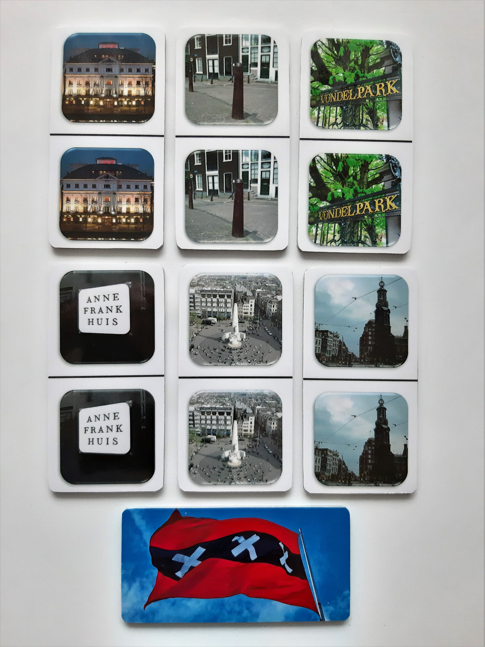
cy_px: 324
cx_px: 242
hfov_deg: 51.4
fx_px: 504
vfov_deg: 65.3
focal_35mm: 27
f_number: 1.7
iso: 400
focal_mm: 3.93
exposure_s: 1/60
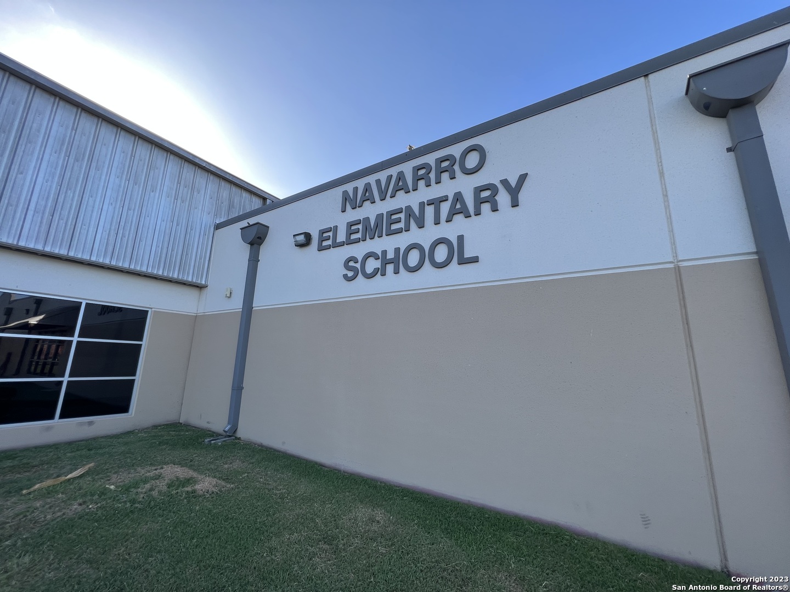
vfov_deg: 89.9
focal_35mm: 13
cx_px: 395
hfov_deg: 106.2
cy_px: 296
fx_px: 297
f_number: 1.8
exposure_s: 1/447
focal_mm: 1.57
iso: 32
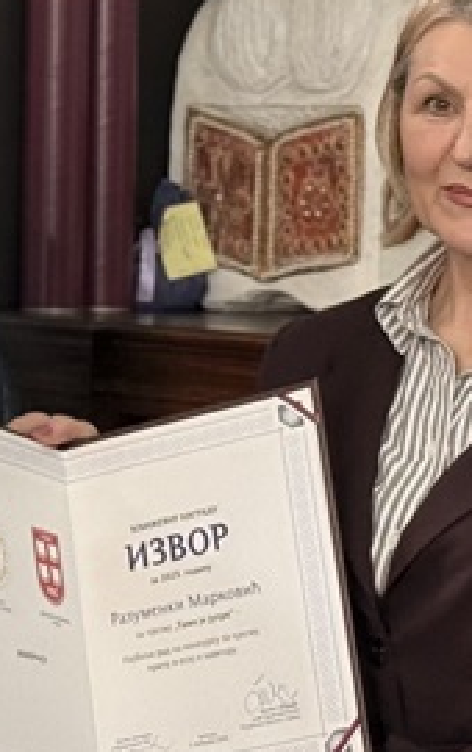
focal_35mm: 192
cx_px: -33
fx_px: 3941
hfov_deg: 6.8
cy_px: 189
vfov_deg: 10.9
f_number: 1.78
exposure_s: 1/50
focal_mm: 6.76
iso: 100
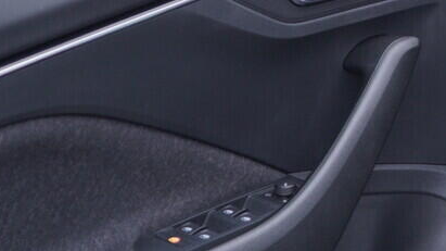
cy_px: 0
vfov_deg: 9.1
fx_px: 1561
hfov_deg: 14.5
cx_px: 774
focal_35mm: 132
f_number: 3.2
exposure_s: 1/40
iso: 125
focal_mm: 24
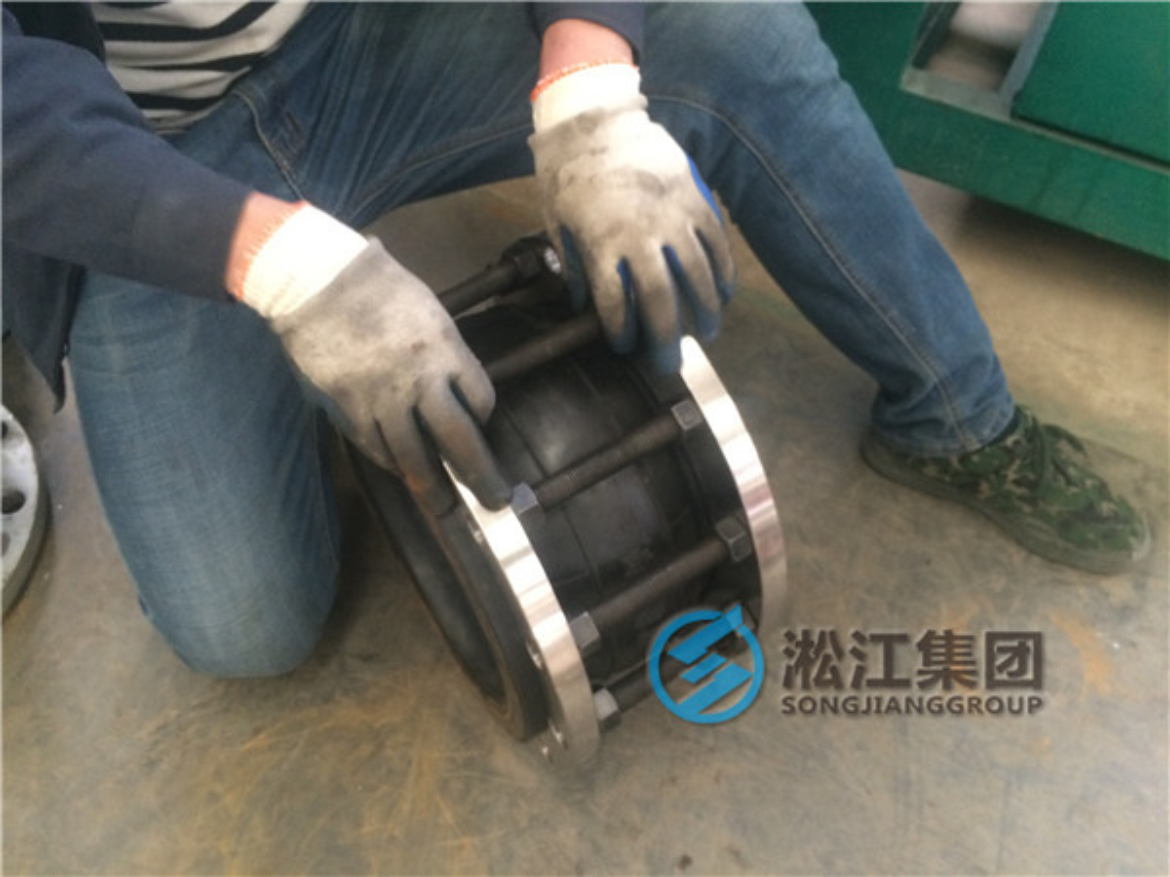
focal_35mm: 29
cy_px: 438
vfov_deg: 48.2
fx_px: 980
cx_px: 585
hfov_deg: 61.7
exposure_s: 1/15
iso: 250
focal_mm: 4.15
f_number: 2.2
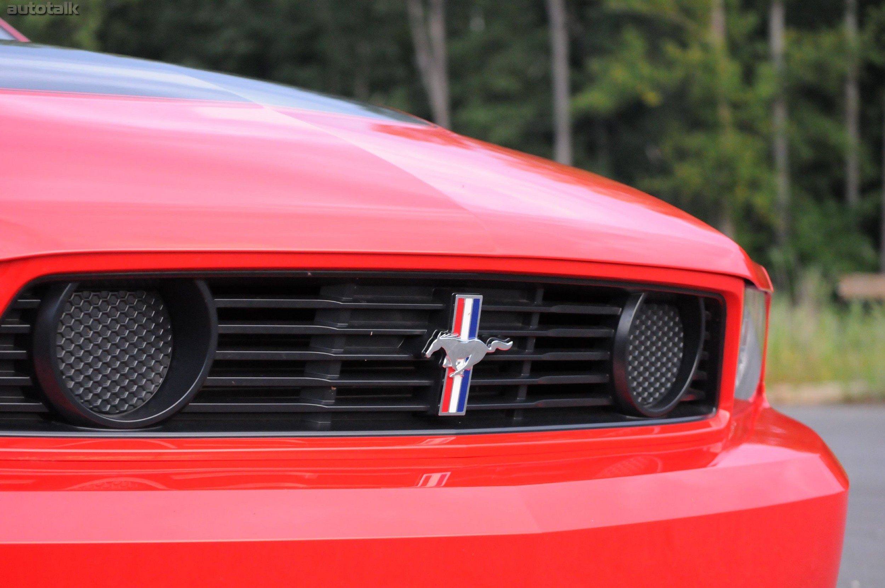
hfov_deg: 20.9
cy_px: 294
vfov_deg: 14.0
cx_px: 442
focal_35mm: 98
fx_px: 2394
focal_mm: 65
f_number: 5.6
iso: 2000
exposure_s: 1/160
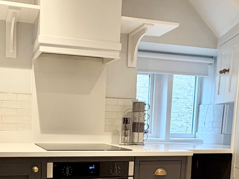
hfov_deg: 42.9
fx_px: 297
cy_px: 157
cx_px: 70
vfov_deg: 32.1
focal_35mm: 43
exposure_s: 1/50
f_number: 2.2
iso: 200
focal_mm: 2.22
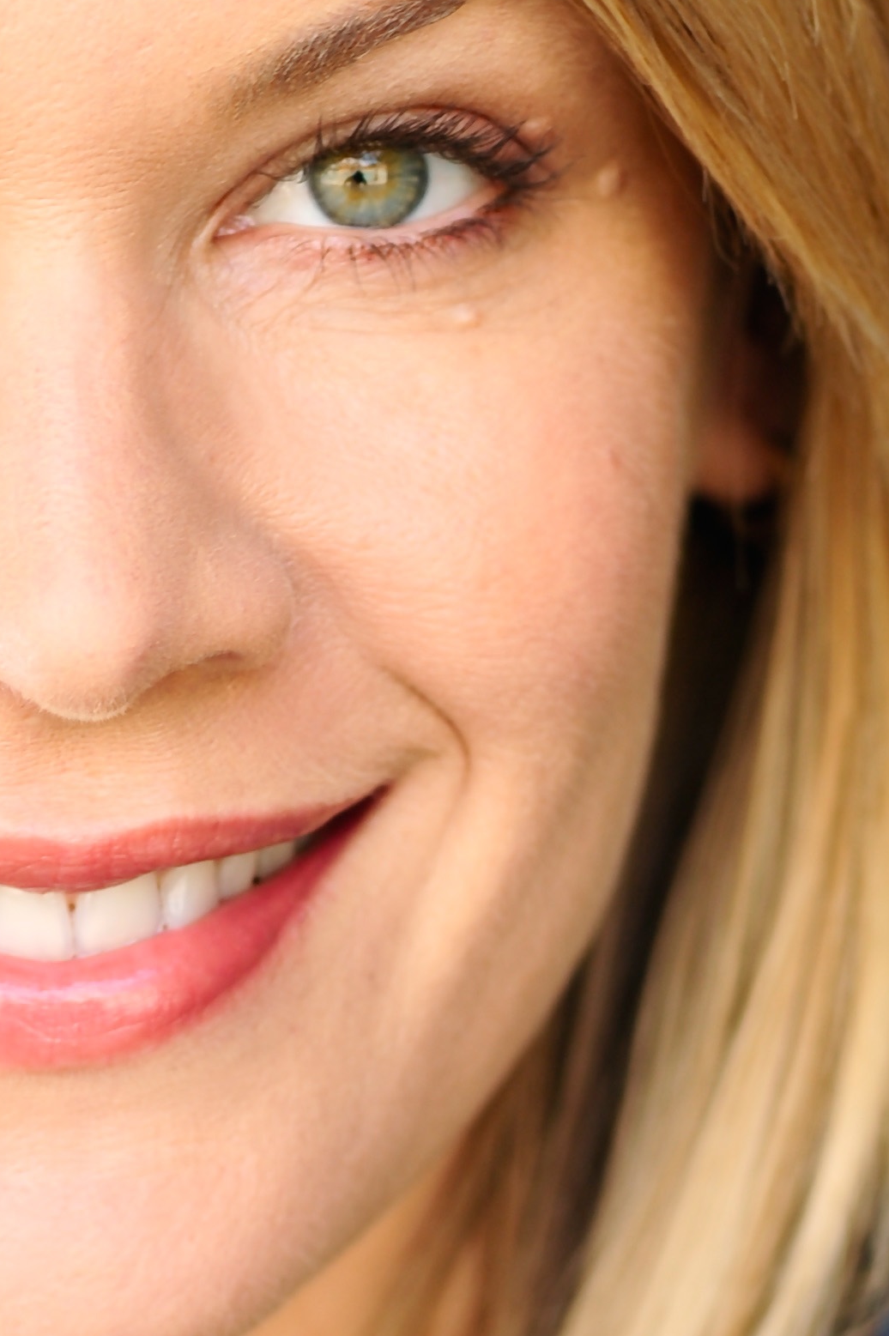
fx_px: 10644
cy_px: 702
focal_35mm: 287
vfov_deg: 7.2
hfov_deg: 4.8
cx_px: 82
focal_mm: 105
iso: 250
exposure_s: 1/160
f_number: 5
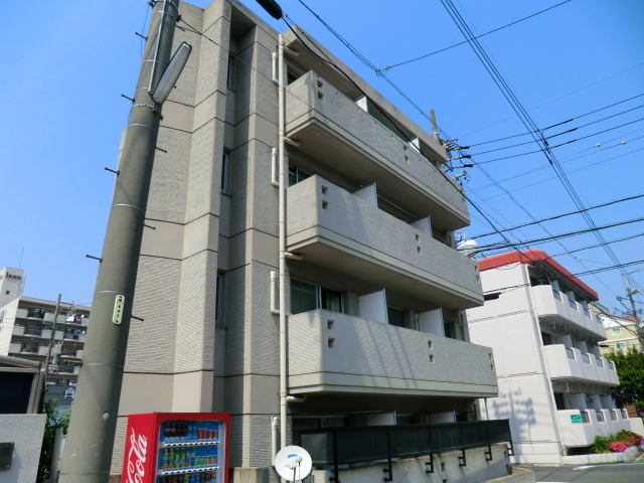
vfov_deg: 56.8
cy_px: 242
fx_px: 446
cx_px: 322
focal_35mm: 24
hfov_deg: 71.6
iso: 80
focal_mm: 4.3
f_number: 7.5
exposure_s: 1/250
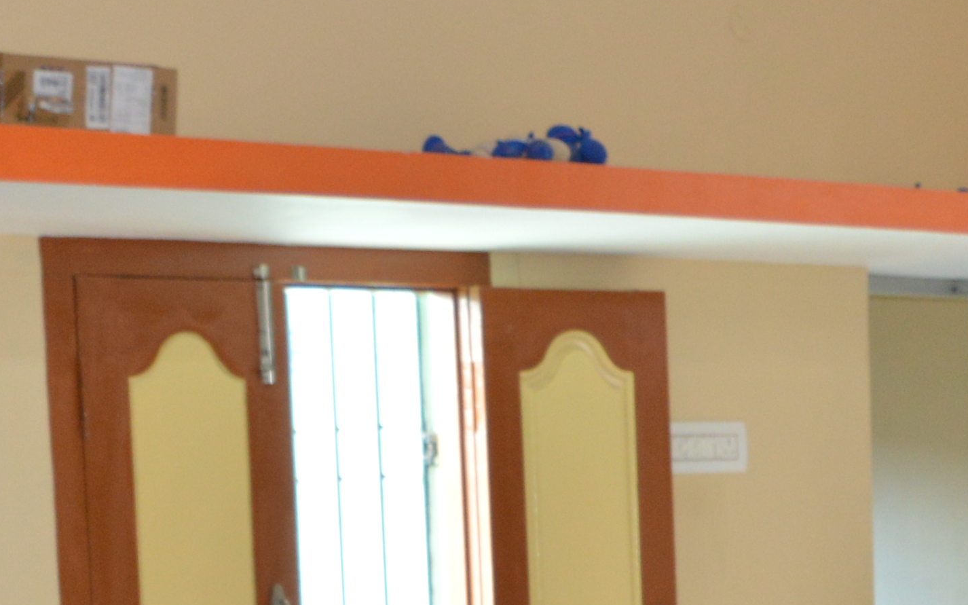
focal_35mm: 116
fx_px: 3060
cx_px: 377
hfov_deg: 18.0
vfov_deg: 10.6
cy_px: 1093
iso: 400
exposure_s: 1/60
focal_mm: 18
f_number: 4
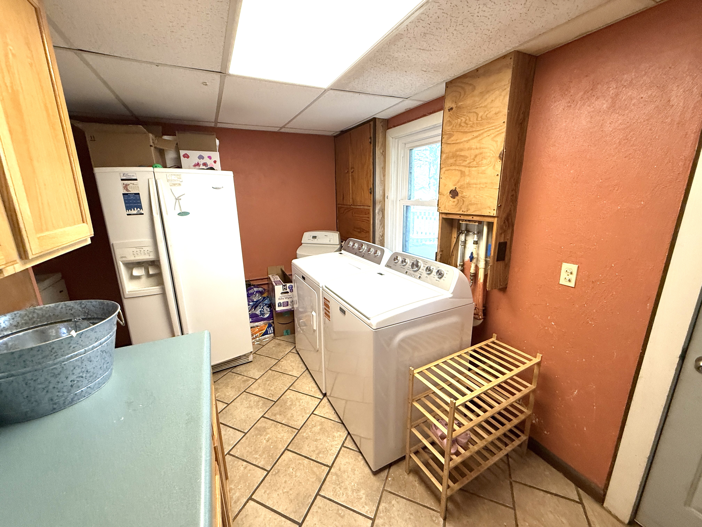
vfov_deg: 85.7
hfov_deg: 102.1
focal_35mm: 14
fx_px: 284
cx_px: 351
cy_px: 264
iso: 250
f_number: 2.2
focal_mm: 2.22
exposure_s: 1/120
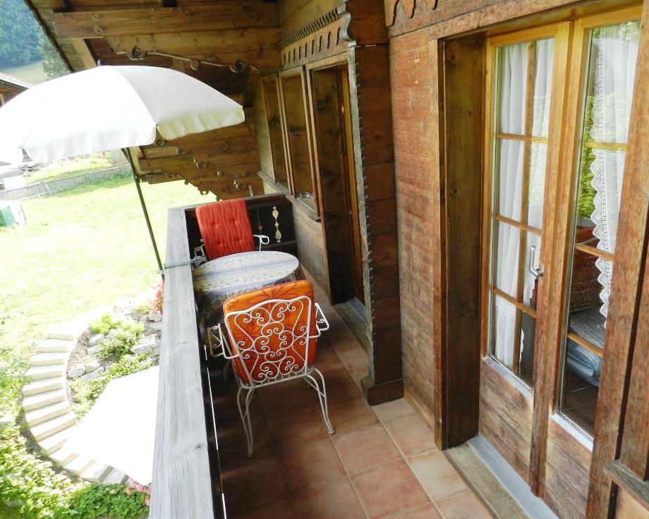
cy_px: 266
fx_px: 480
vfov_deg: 56.8
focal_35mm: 25
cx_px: 338
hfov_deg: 68.1
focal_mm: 4
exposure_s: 1/200
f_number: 3.4
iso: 160
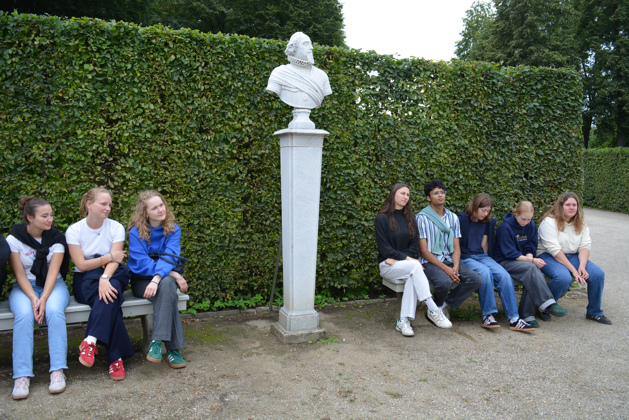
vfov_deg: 48.0
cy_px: 210
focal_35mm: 27
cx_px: 314
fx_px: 472
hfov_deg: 67.4
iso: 200
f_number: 6.3
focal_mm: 18
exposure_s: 1/160
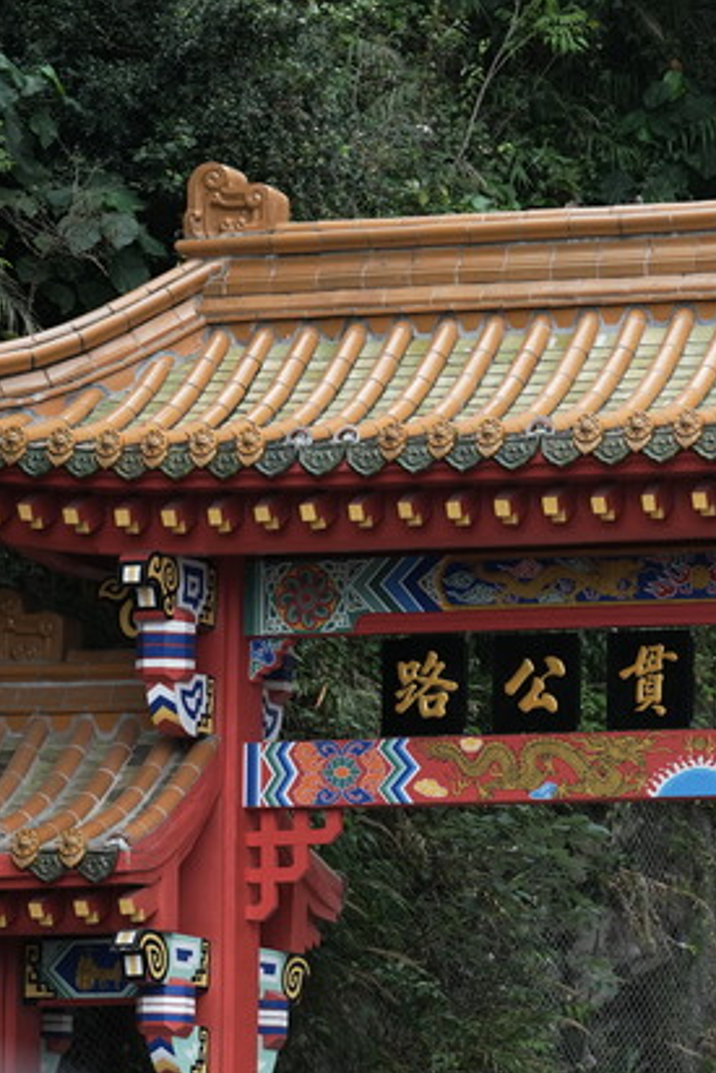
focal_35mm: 244
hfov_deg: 5.6
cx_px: 594
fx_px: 7273
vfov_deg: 8.4
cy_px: 935
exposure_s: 1/1000
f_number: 2
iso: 500
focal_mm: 86
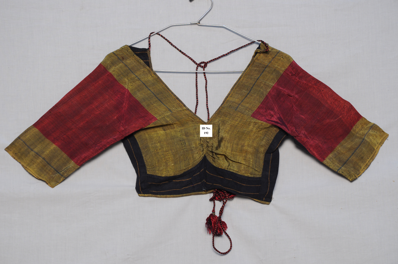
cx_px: 199
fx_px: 1242
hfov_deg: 18.2
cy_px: 132
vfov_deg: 12.1
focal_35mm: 112
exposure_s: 1/6
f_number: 11
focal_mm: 75
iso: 400
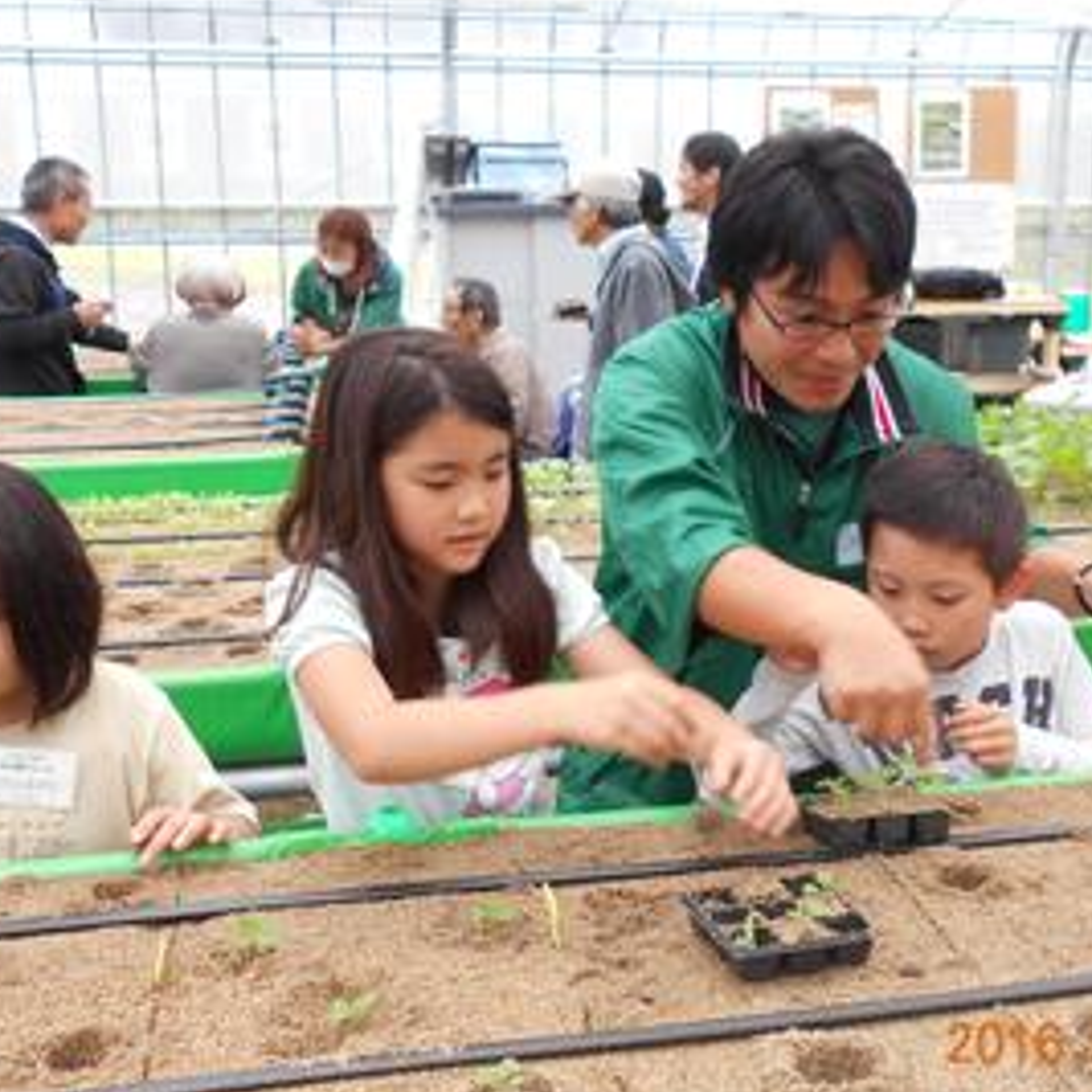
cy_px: 548
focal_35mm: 45
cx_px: 687
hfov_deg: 37.3
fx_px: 1606
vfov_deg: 37.6
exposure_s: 1/40
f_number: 3.6
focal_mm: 5.8
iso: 80
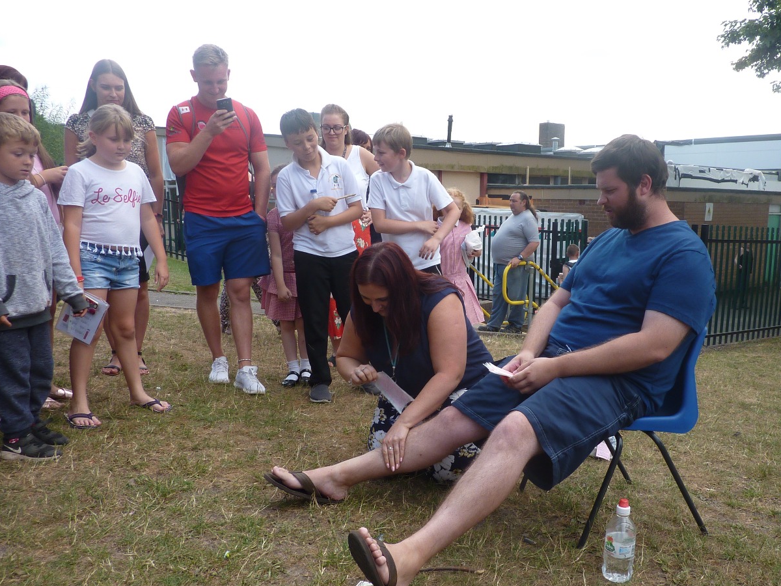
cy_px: 335
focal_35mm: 30
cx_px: 467
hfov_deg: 59.5
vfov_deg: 46.7
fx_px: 677
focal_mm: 4.1
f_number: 4
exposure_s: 1/160
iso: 80
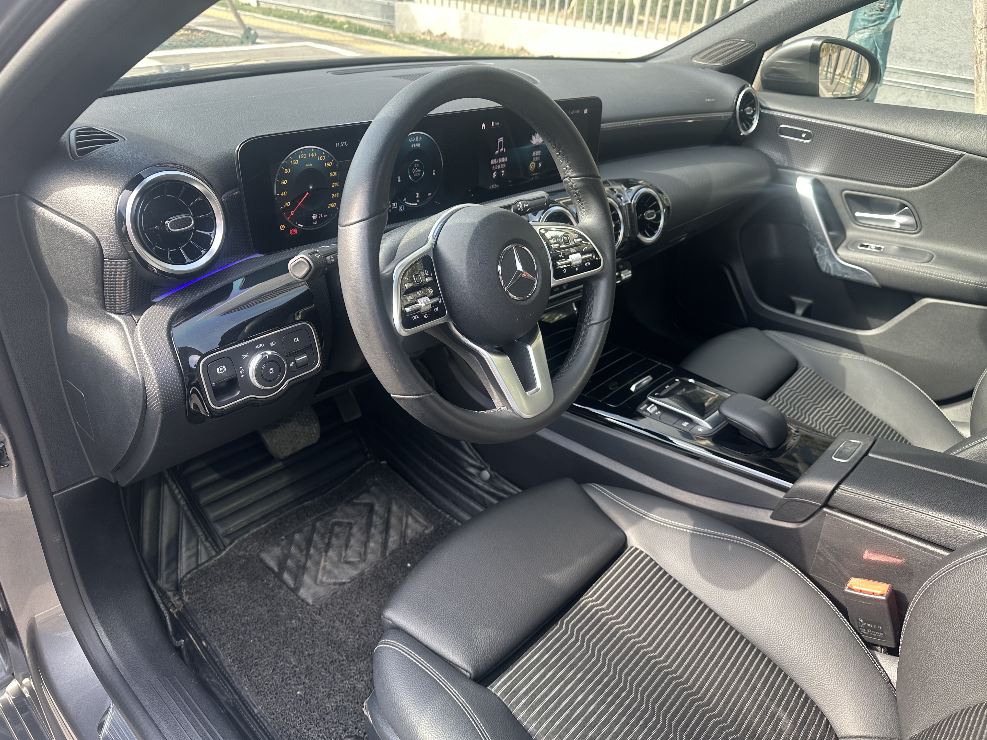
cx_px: 494
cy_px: 370
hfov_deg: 71.6
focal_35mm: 24
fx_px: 684
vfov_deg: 56.8
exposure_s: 1/121
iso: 64
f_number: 1.78
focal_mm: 6.86
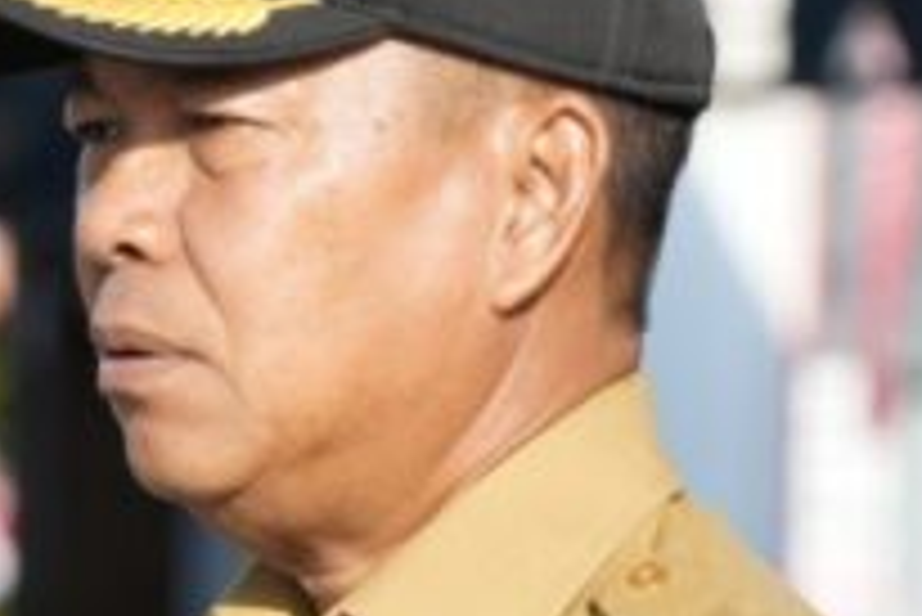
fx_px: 17914
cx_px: -247
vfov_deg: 2.0
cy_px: 701
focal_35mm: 699
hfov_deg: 2.9
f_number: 8
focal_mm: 191
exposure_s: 1/161
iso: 160
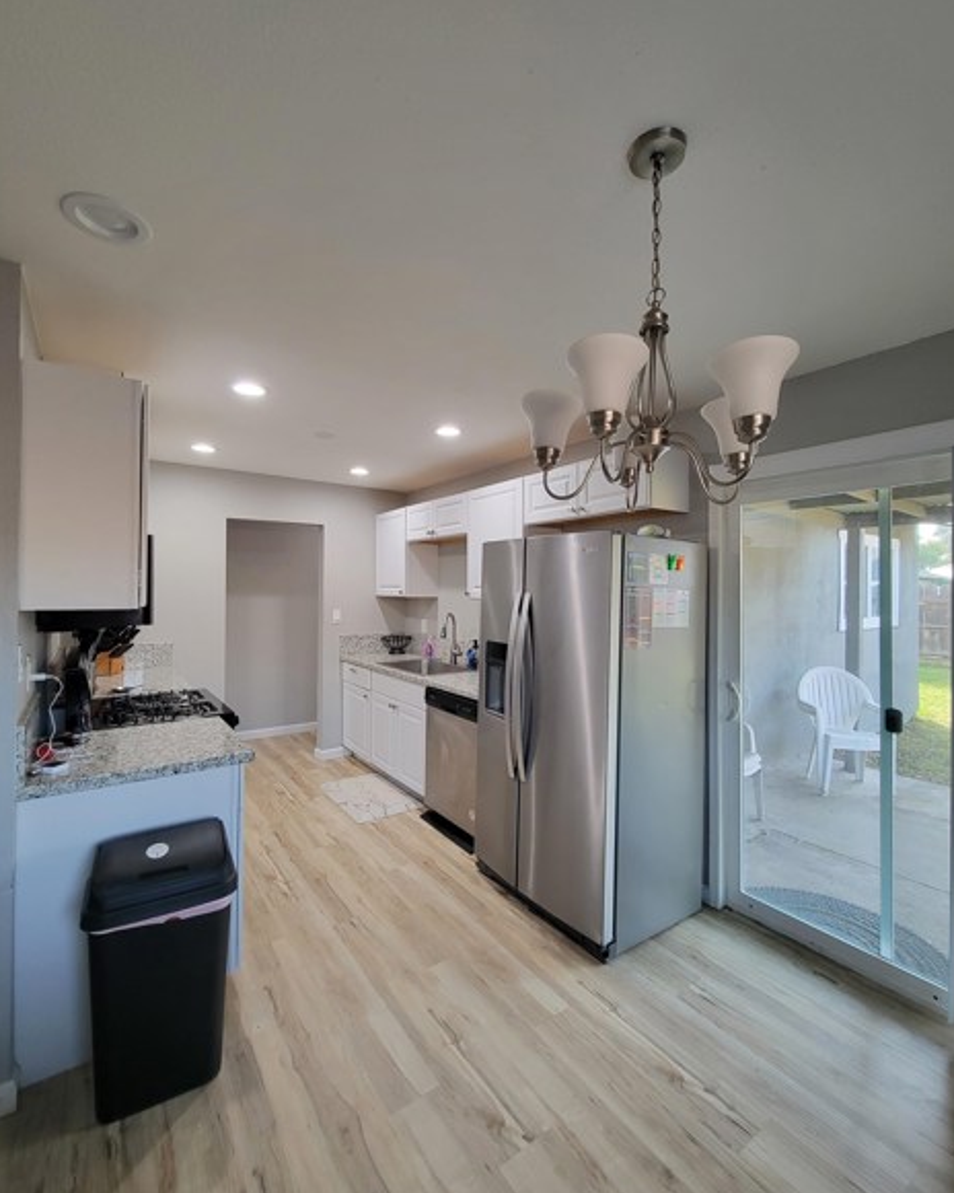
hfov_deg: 88.0
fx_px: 494
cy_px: 584
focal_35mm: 14
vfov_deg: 100.7
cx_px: 487
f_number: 2.2
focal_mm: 2.2
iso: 200
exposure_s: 1/60
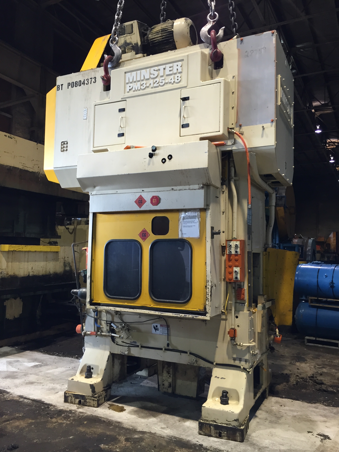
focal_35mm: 29
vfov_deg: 61.7
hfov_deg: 48.2
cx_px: 170
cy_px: 226
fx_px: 379
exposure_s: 1/30
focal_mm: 4.15
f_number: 2.2
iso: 80
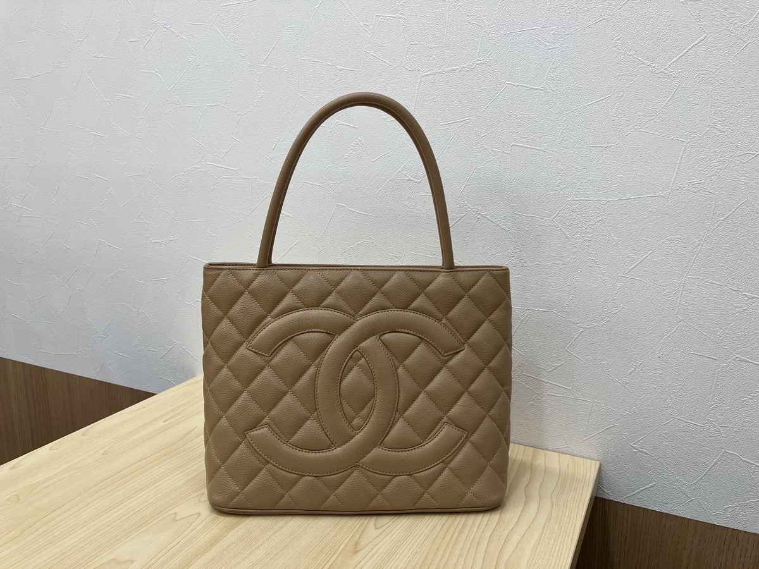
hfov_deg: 63.4
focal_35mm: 28
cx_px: 380
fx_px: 614
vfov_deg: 49.7
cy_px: 284
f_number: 1.8
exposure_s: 1/120
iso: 64
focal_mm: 3.99
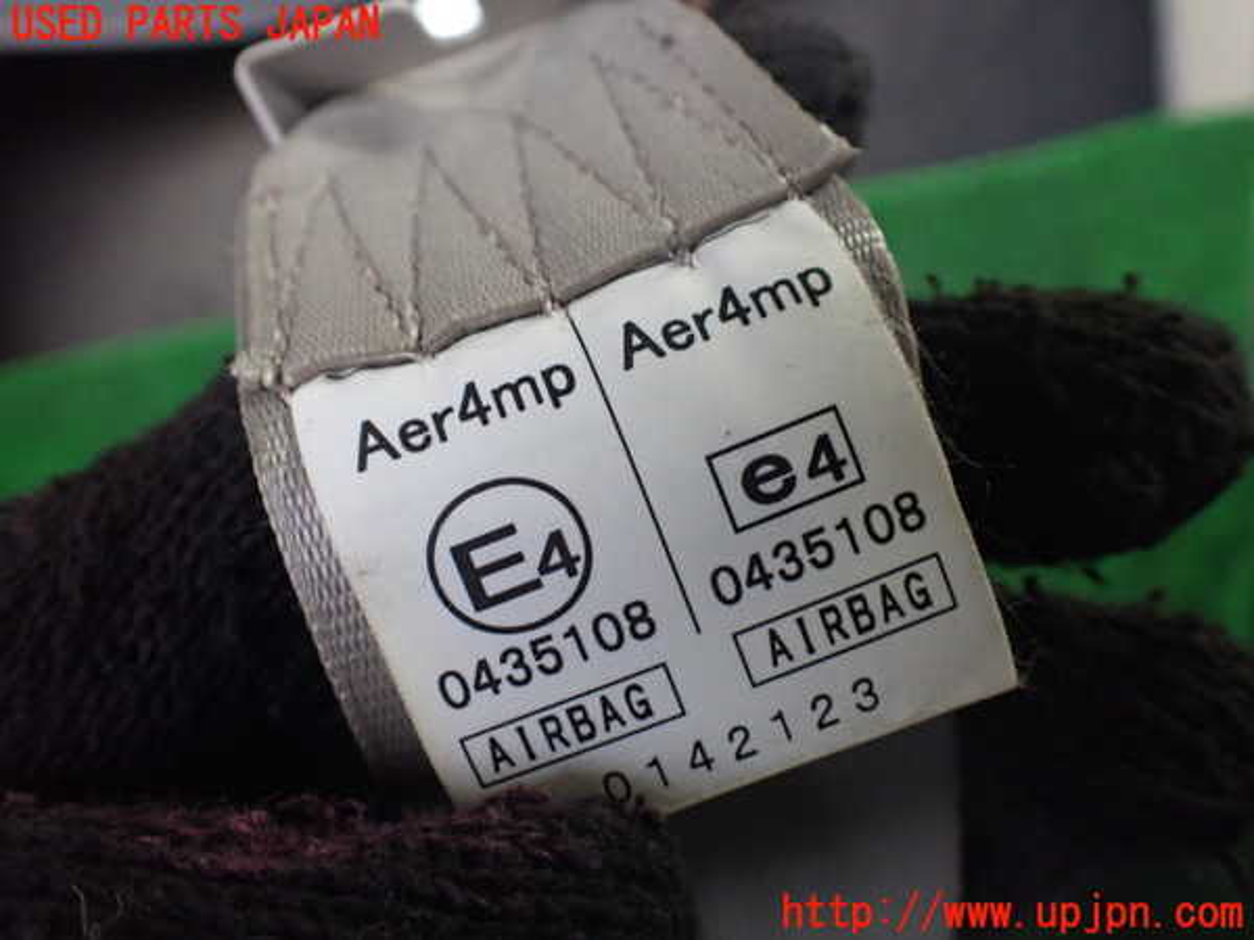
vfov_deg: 46.8
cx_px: 627
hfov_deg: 60.0
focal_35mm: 30
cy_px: 470
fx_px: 1087
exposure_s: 1/80
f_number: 2.3
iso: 800
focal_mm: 5.4
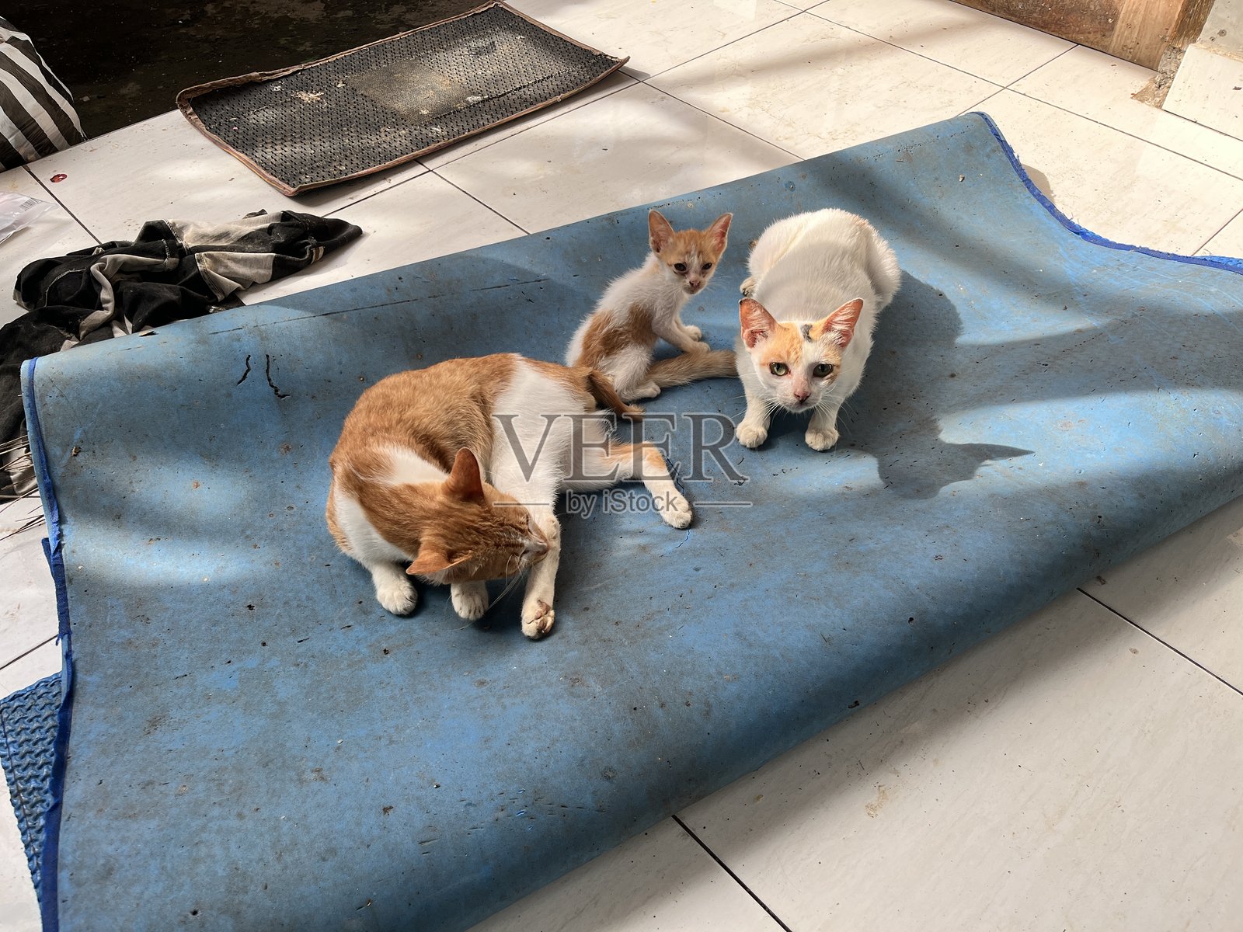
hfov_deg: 67.3
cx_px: 622
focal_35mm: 26
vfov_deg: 53.1
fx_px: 934
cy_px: 466
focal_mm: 5.1
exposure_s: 1/532
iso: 50
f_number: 1.6
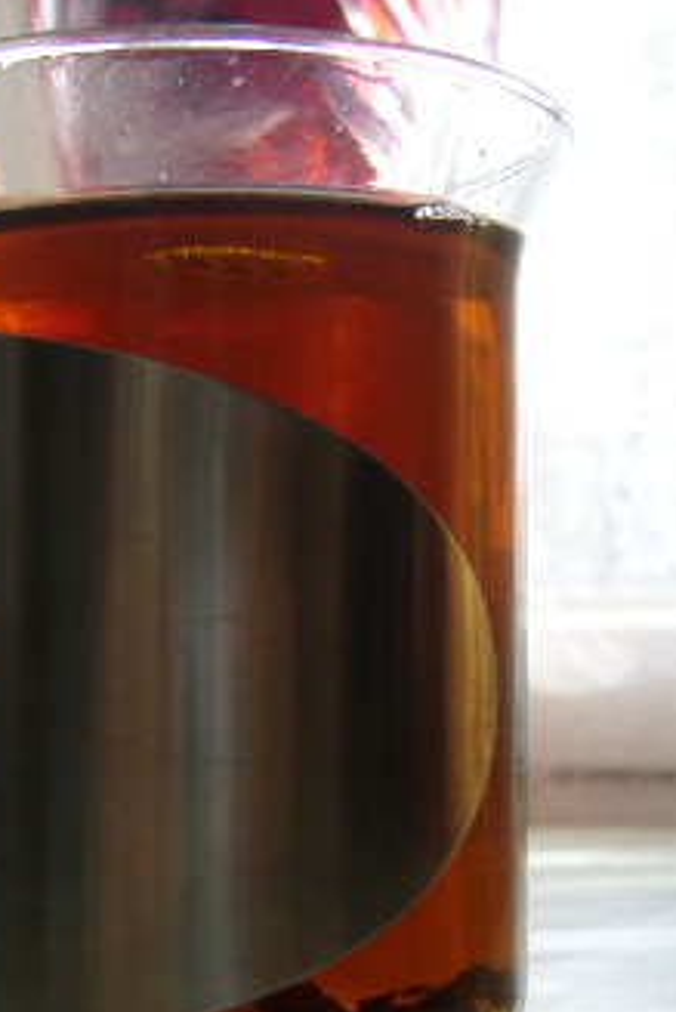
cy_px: 679
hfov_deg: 19.0
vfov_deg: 28.3
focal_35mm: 71
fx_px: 1998
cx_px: 105
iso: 80
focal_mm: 5.8
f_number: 2.8
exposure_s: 1/60
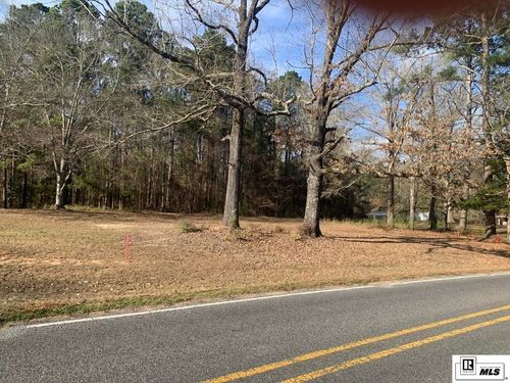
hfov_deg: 67.3
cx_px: 255
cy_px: 192
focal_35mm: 26
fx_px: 383
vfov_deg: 53.1
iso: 25
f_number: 1.8
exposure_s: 1/1065
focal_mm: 4.25
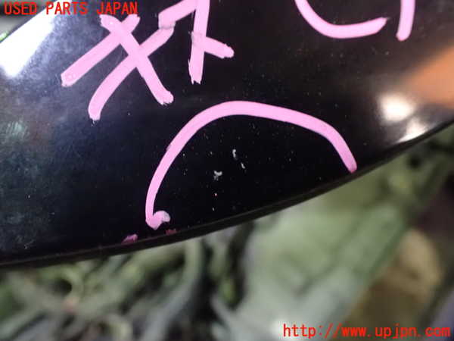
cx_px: 227
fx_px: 393
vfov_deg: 46.8
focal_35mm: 30
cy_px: 170
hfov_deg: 60.0
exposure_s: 1/25
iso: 1600
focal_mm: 5.4
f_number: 2.3
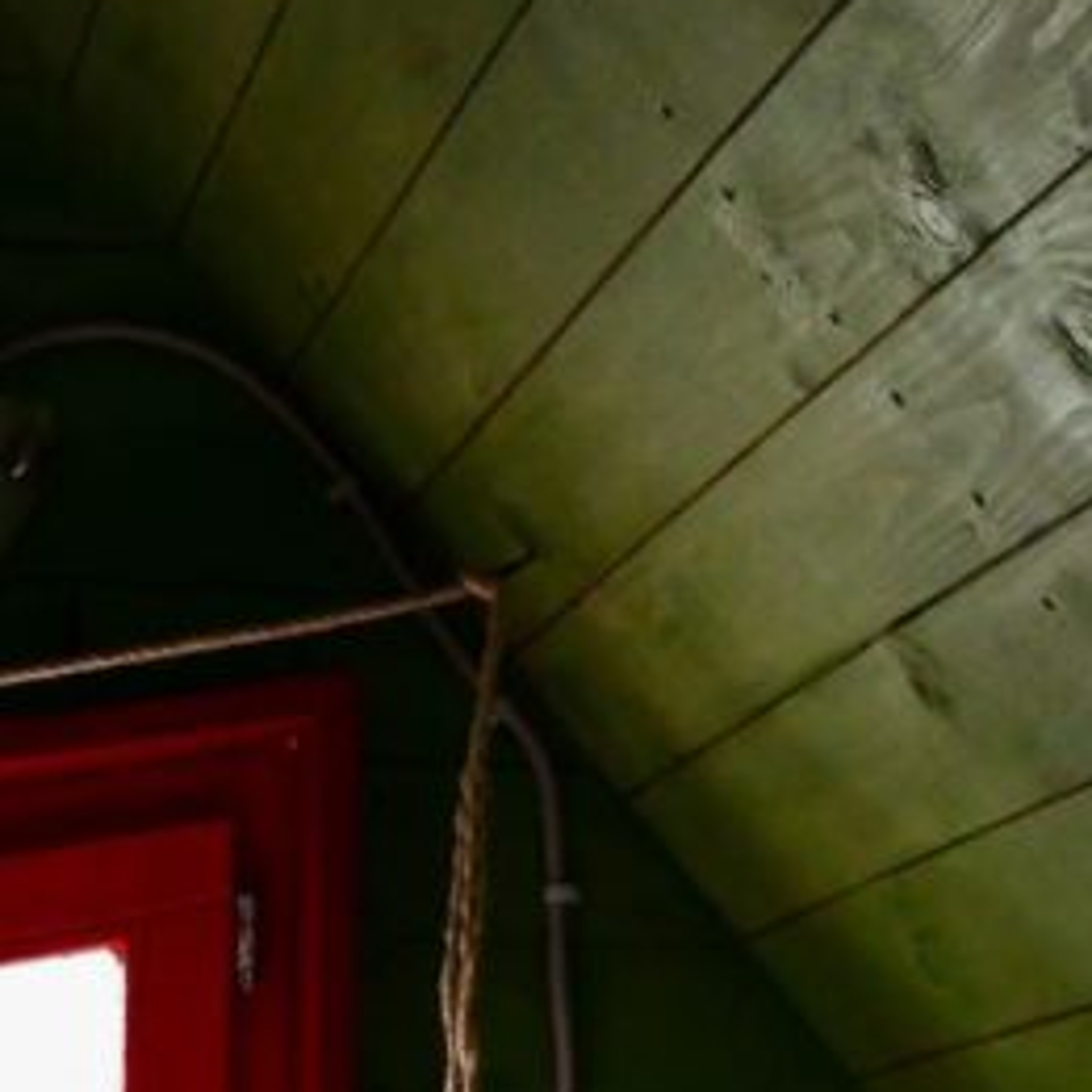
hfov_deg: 13.2
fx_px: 4604
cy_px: 1544
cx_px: -144
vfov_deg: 12.9
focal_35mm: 129
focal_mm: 24
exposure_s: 1/125
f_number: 2.8
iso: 2500
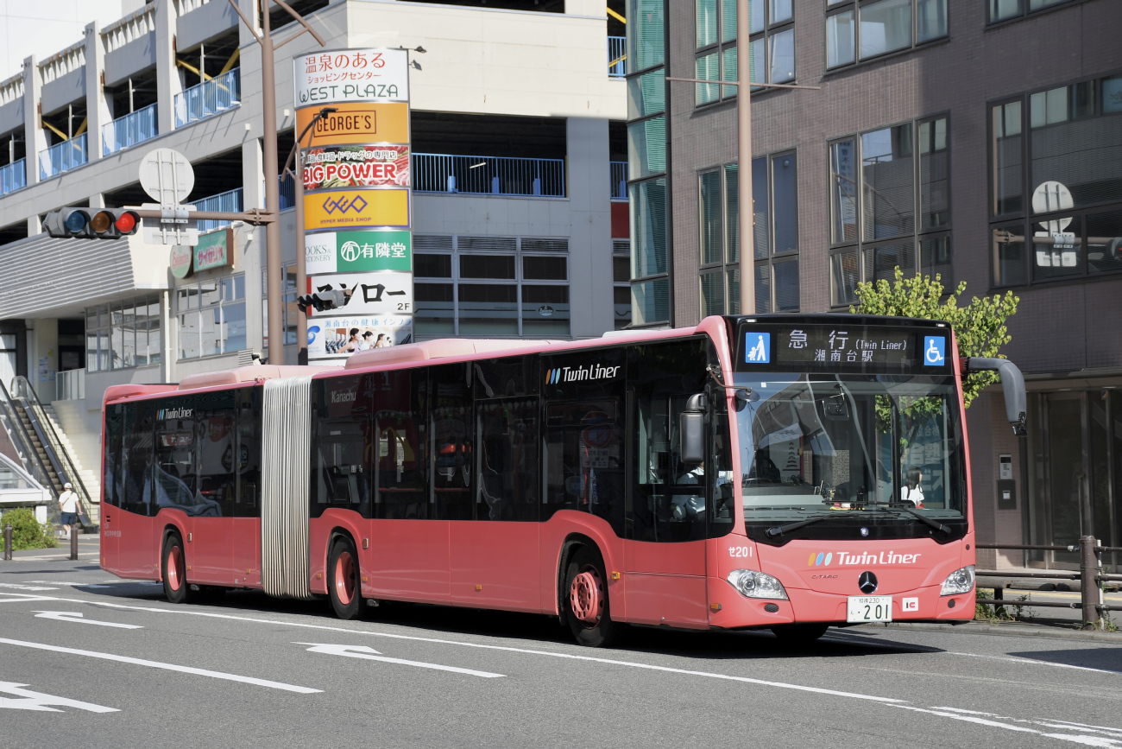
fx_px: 2244
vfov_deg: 18.9
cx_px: 561
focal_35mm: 72
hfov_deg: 28.1
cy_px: 374
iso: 110
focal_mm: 48
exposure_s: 1/640
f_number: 4.5
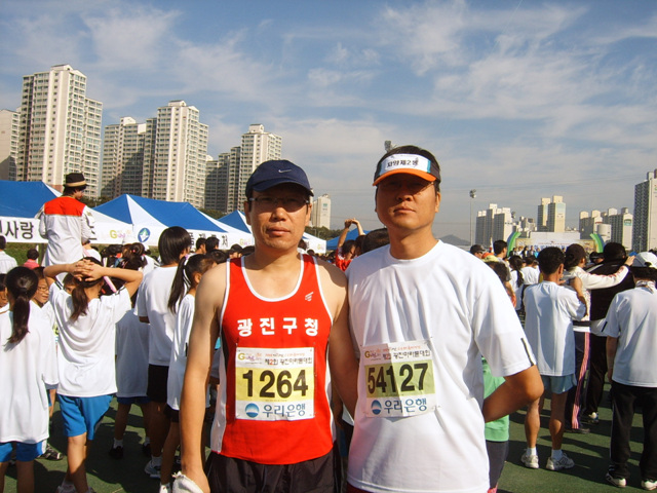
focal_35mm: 35
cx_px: 328
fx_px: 664
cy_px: 246
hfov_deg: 52.6
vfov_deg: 40.7
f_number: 5.8
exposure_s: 1/1000
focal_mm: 5.8
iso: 50
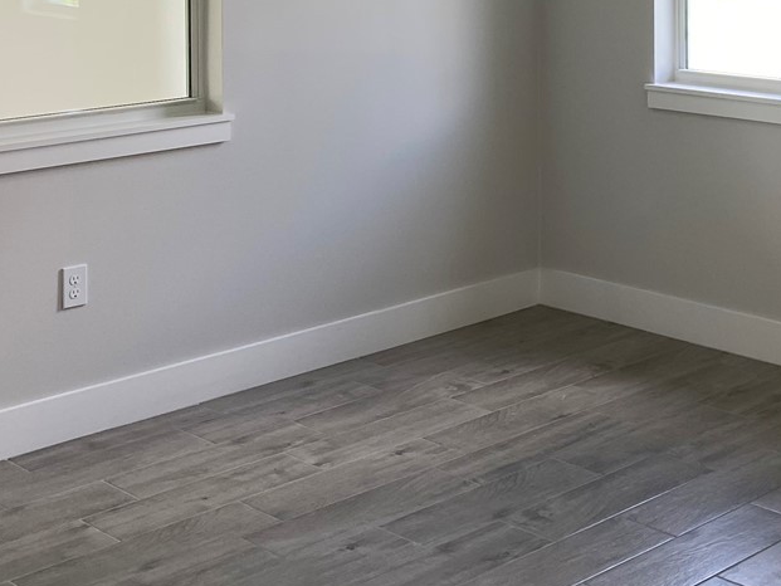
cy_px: -62
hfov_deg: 28.1
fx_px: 1512
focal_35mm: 67
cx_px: 677
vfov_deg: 20.9
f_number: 1.8
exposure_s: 1/120
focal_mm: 4.25
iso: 64
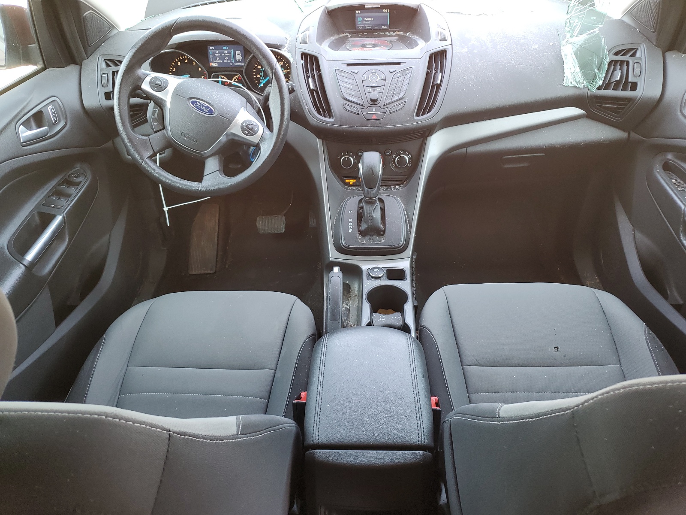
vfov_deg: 53.1
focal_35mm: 26
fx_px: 515
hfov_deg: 67.3
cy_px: 258
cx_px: 343
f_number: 1.5
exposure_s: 1/60.2
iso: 55
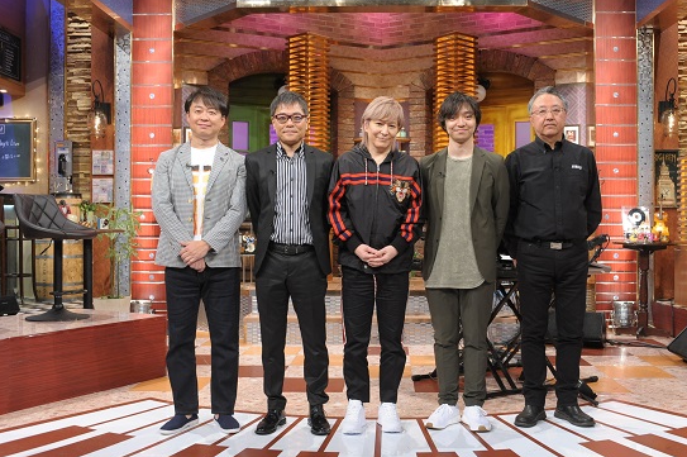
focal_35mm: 42
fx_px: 801
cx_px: 378
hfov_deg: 46.4
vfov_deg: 31.8
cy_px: 227
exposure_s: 1/200
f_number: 7.1
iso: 2000
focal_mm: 38
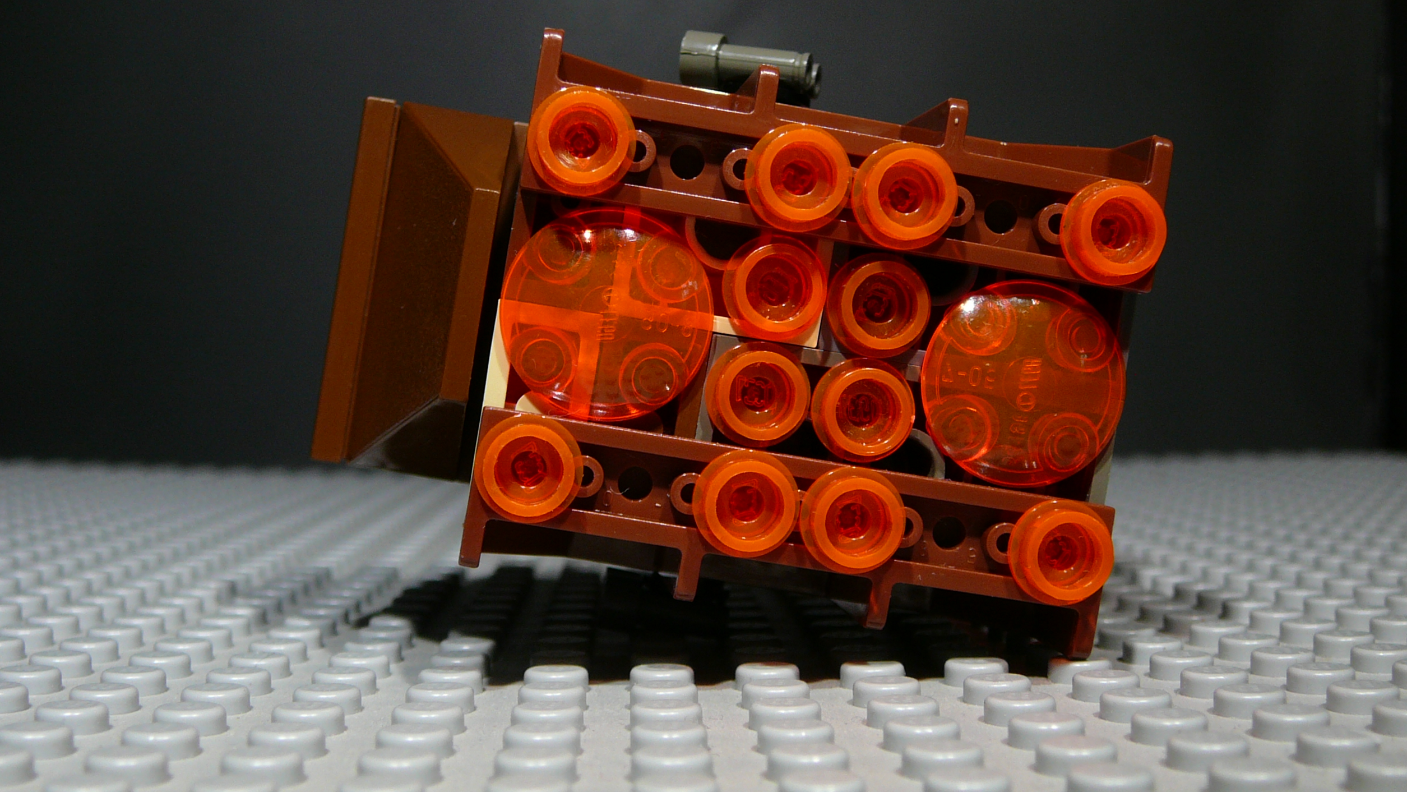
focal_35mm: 50
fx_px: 1865
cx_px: 710
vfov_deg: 24.0
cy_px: 392
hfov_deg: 41.3
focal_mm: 6.7
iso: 100
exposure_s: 1/50
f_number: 3.2
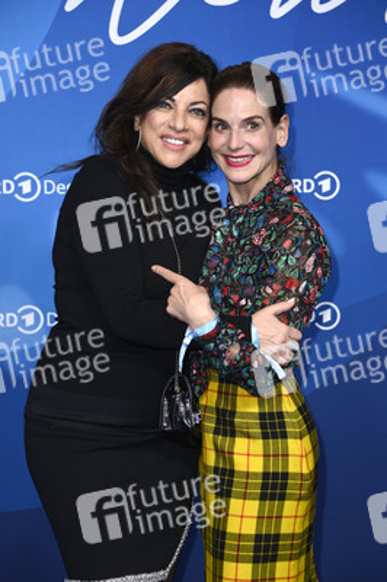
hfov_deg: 13.0
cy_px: 291
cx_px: 194
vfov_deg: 19.5
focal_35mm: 105
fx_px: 1696
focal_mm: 105
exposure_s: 1/250
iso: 800
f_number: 5.6
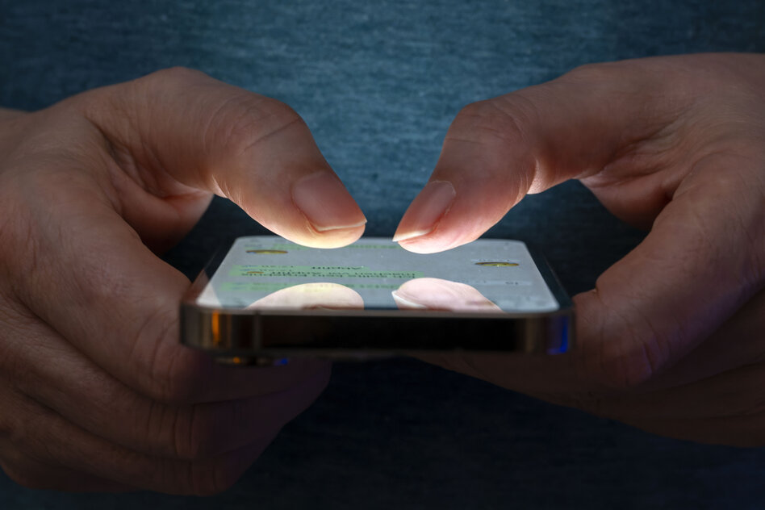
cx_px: 382
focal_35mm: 105
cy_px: 255
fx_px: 2231
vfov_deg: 13.0
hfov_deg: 19.5
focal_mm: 105
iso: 2500
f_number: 14
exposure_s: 1/50
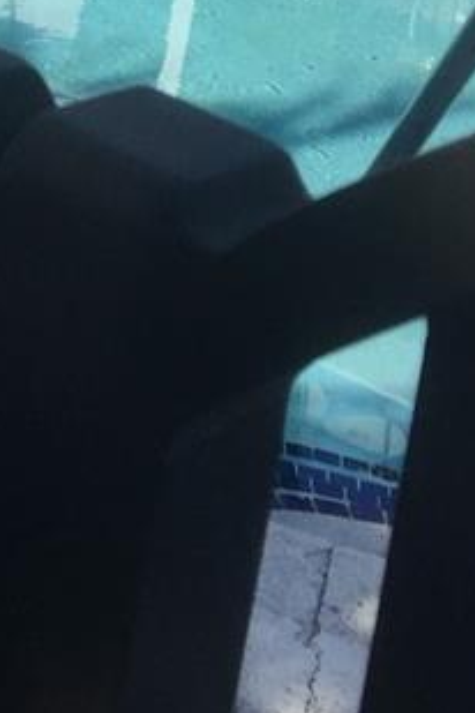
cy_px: -623
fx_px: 2315
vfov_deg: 14.9
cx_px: -118
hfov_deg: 11.4
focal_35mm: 117
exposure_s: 1/2198
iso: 32
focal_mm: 4.15
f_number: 2.2
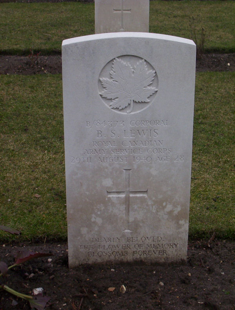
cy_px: 155
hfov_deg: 18.3
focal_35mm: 81
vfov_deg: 24.0
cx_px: 118
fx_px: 729
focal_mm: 10.76
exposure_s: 1/307
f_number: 3.62
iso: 100
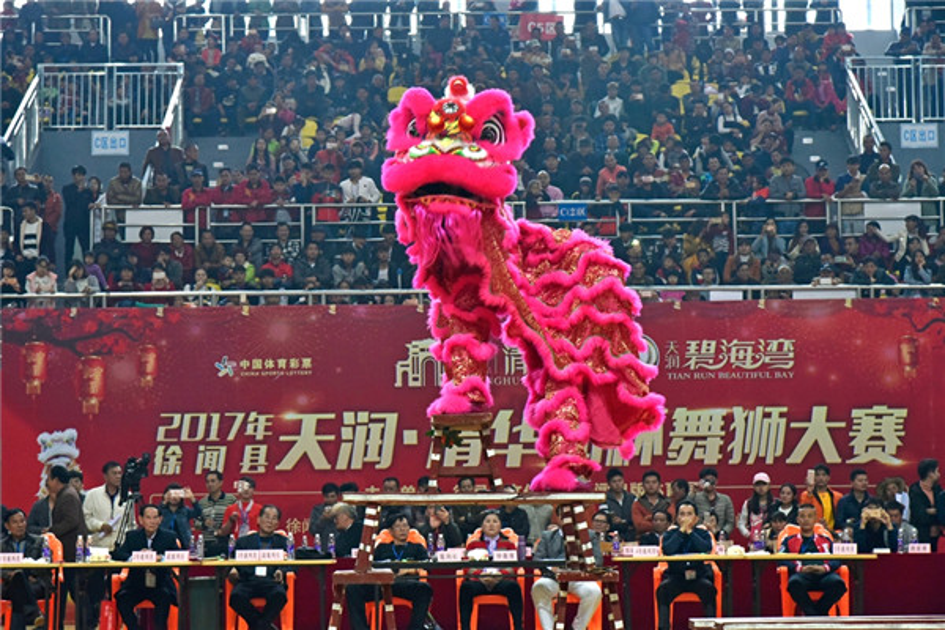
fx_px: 2415
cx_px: 472
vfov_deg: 14.9
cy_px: 315
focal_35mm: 92
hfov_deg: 22.1
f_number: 9
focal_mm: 92
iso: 3200
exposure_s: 1/100
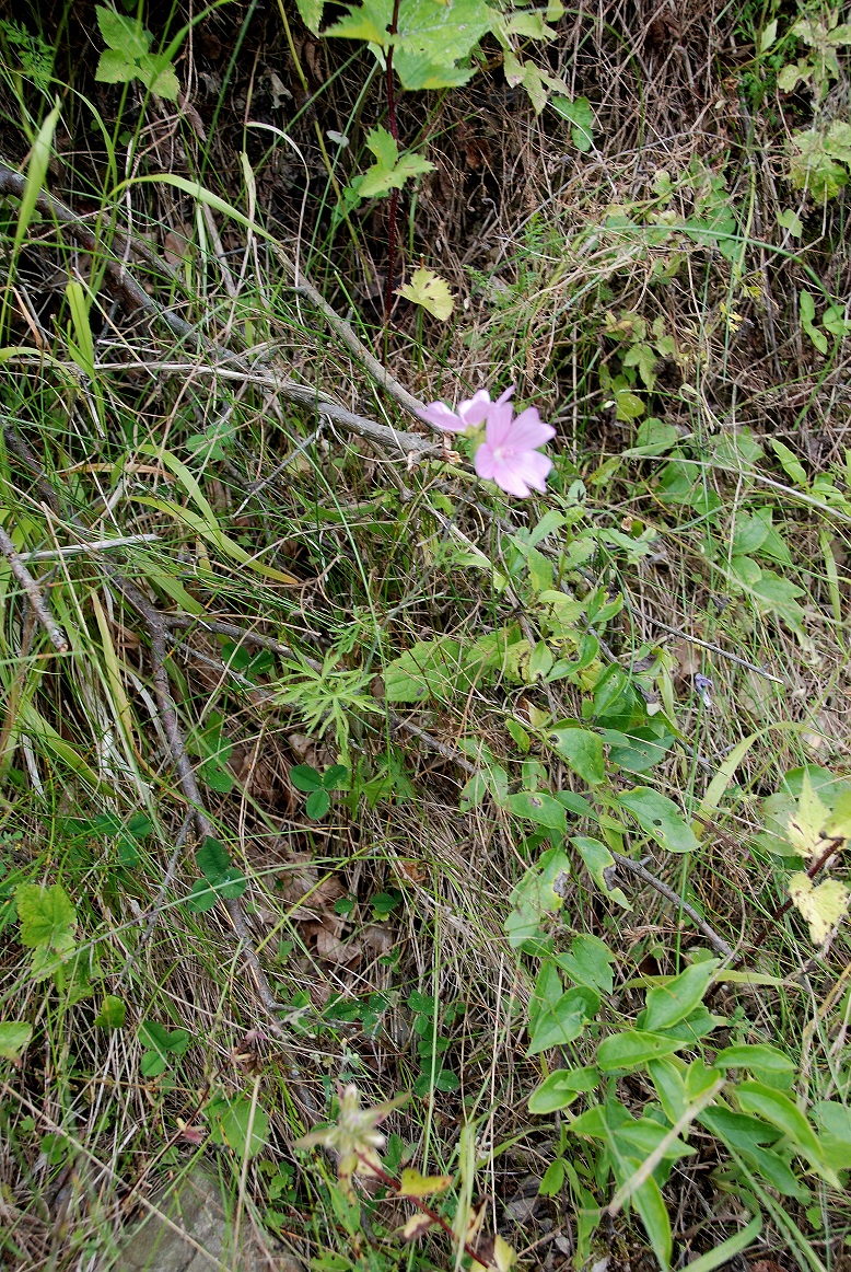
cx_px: 426
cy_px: 636
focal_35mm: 33
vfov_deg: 57.2
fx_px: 1167
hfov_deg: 40.1
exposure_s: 1/125
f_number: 5.6
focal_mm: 22
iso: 125
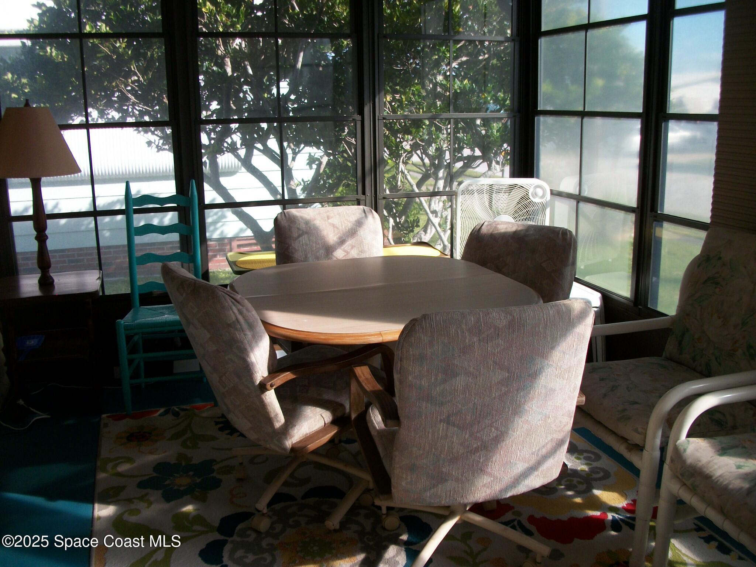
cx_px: 378
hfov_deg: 56.8
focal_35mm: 32
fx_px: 699
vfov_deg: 44.2
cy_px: 284
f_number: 2.9
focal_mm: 5.7
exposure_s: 1/60
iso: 80
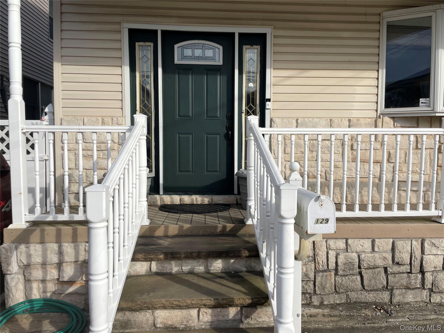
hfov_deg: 67.3
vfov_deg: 53.1
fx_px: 333
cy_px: 166
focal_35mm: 26
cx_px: 222
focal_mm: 4.2
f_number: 1.6
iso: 32
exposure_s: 1/4292
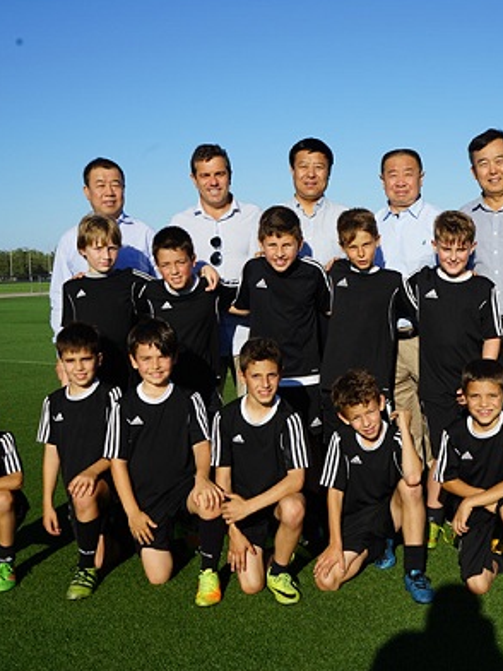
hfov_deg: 27.2
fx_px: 1027
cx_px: 364
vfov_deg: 36.2
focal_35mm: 53
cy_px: 333
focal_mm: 36
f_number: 11
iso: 100
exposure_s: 1/200
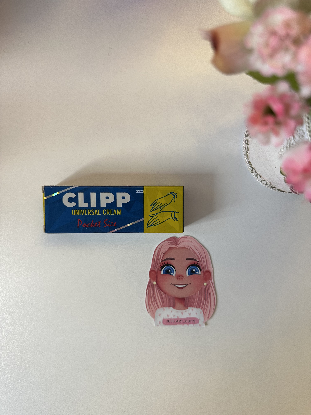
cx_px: 156
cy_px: 208
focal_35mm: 24
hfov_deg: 56.8
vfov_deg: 71.6
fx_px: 287
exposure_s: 1/121
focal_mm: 6.86
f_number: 1.78
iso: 125
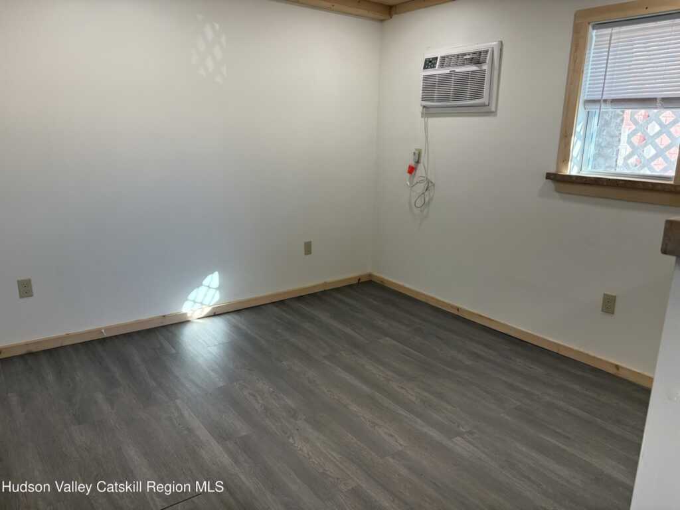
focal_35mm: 26
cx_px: 340
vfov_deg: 53.1
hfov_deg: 67.3
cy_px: 255
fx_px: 511
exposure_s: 1/203
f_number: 1.6
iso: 125
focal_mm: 5.96
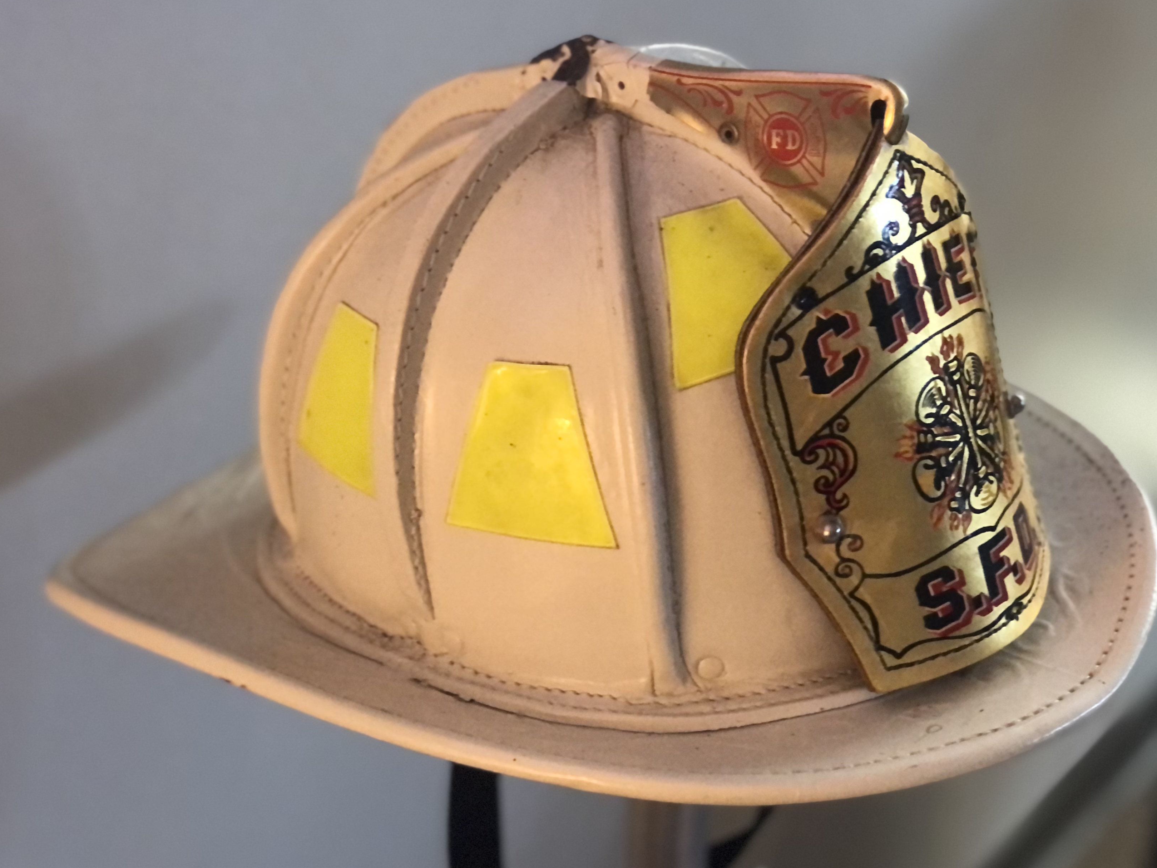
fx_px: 2373
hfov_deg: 27.4
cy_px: 394
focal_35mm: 71
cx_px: 576
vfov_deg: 20.7
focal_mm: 6.6
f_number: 2.8
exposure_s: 1/30
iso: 500
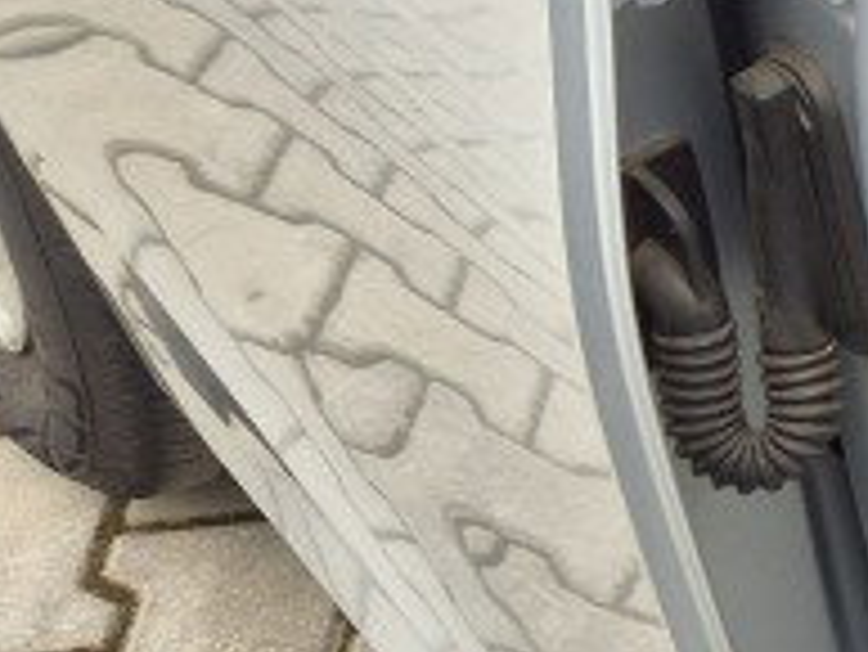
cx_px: 2118
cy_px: 117
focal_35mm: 122
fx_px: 3061
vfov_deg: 12.1
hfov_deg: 12.5
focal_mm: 5.4
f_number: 1.8
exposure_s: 1/180
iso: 32
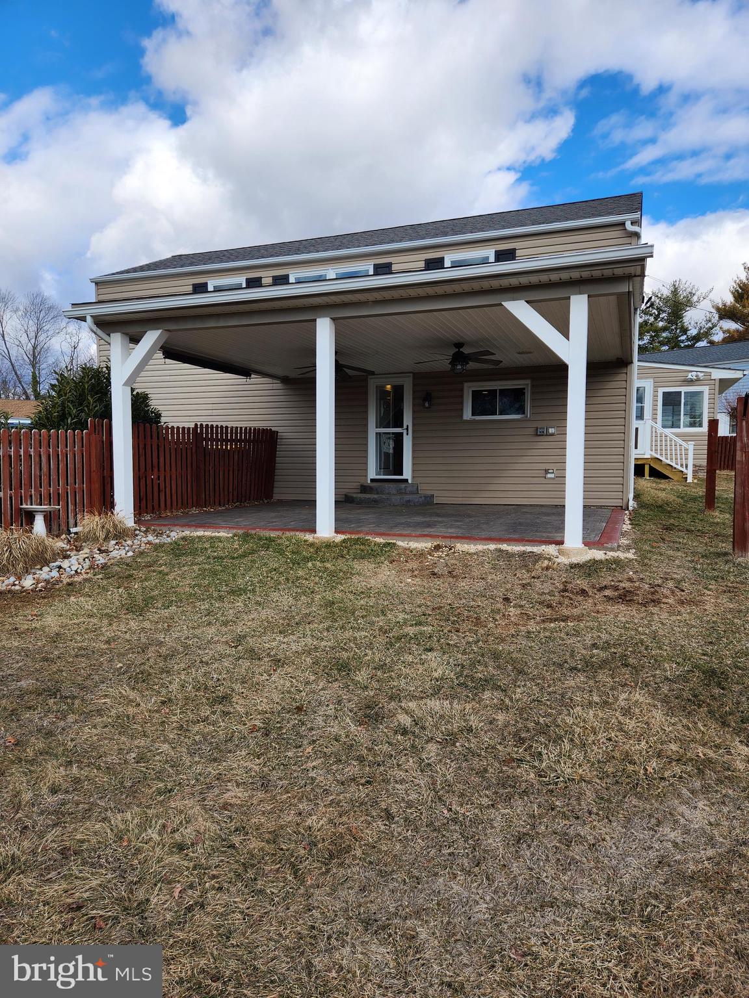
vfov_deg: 73.9
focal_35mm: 23
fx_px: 664
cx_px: 374
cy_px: 499
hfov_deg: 58.9
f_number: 1.8
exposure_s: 1/1076
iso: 20
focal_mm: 5.4
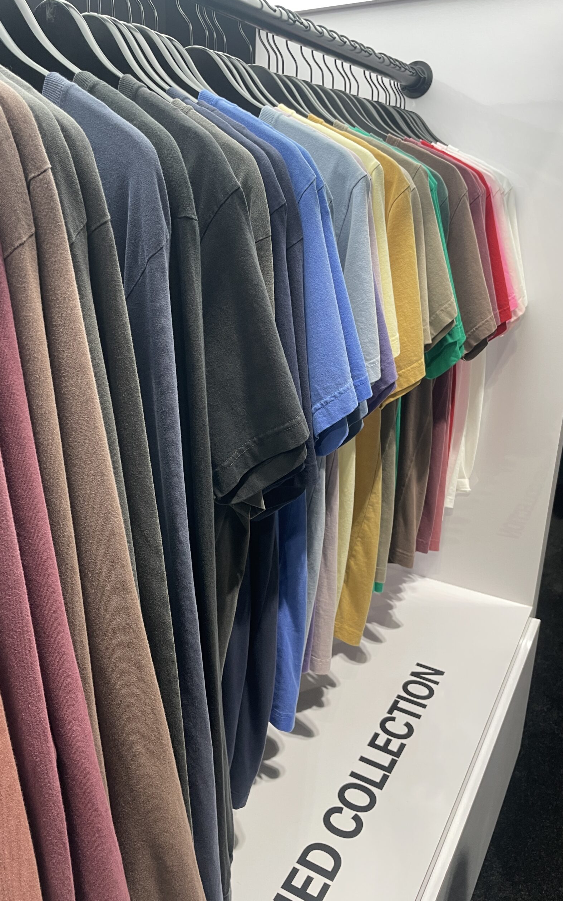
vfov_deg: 66.5
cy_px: 449
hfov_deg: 44.4
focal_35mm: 28
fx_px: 687
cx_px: 235
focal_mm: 4.2
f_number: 1.6
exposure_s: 1/60
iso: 80
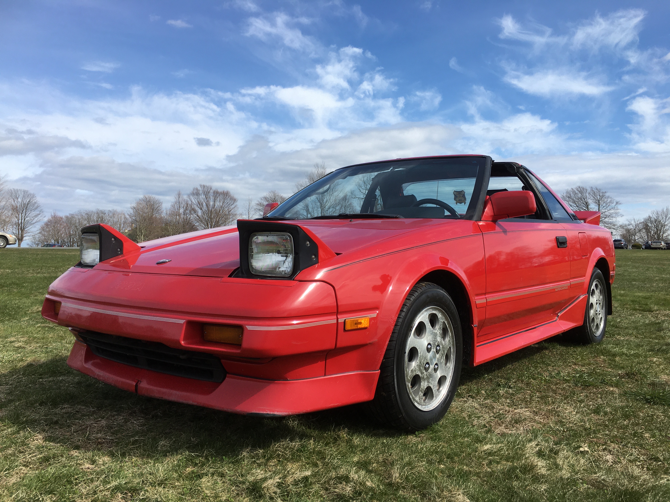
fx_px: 561
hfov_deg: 61.7
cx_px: 335
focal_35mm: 29
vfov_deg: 48.2
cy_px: 251
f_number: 2.2
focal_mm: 4.15
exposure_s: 1/1603
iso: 25
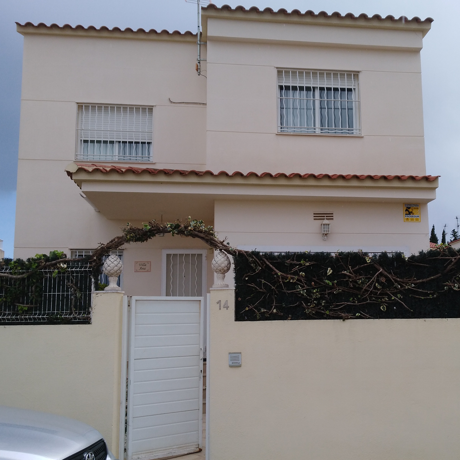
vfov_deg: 43.9
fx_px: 571
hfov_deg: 43.4
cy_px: 237
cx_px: 295
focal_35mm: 38
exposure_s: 1/822
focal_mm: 3.83
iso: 100
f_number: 2.2
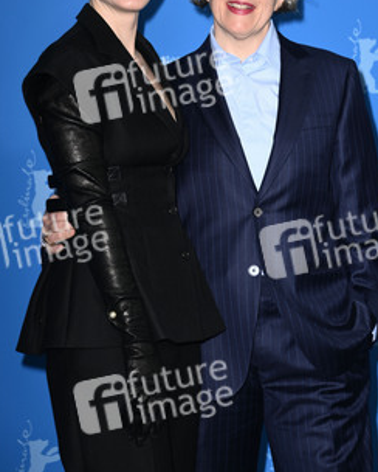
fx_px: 1926
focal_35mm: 138
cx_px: 198
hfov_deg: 11.2
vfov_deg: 13.9
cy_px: 165
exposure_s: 1/250
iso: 640
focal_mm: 112
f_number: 5.6
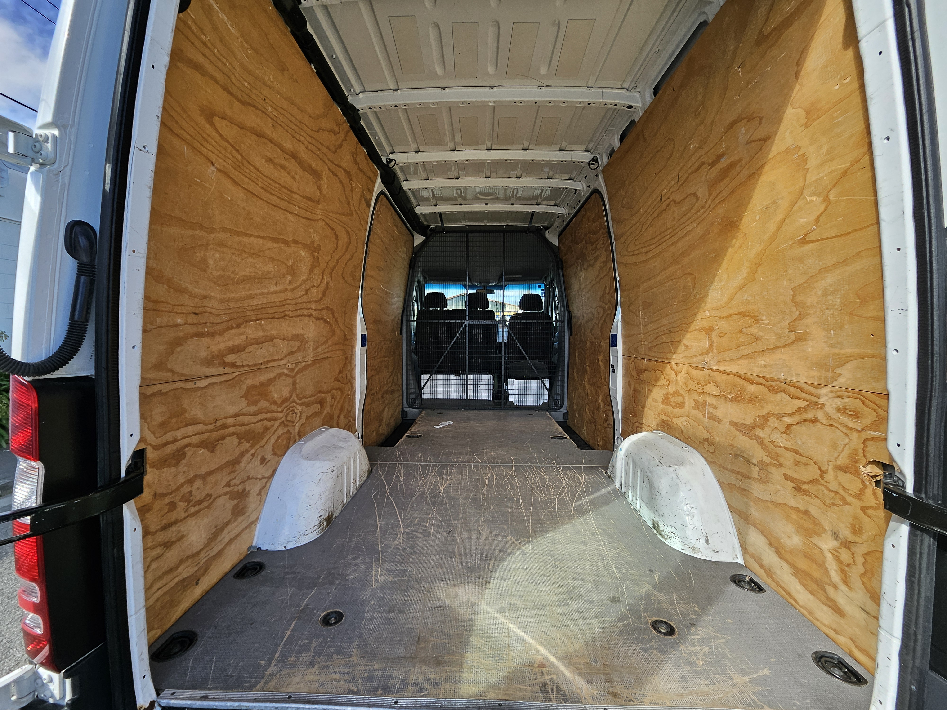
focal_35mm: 13
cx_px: 474
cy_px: 355
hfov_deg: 106.2
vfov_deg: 89.9
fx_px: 356
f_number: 2.2
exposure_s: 1/300
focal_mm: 1.74
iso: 32
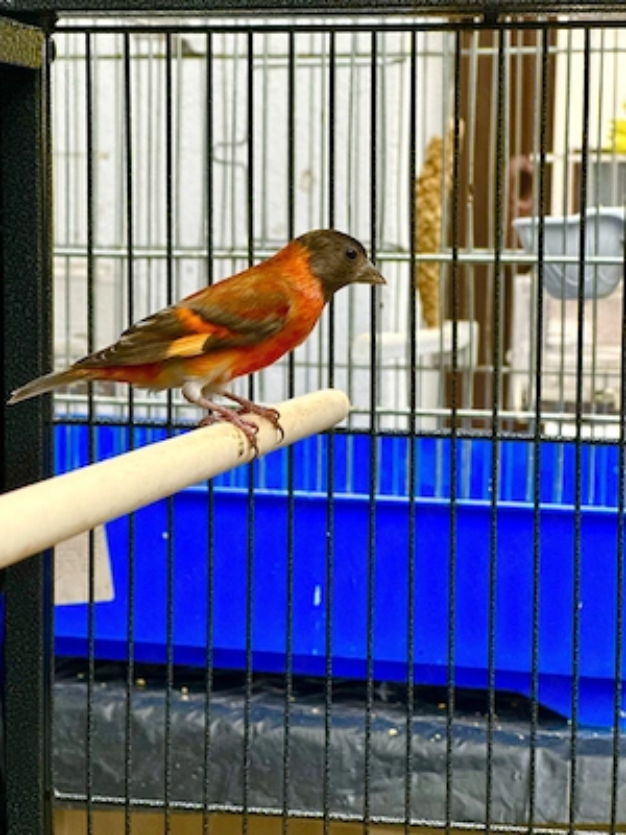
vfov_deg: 25.3
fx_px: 1857
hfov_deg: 19.1
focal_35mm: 77
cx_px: 313
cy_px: 418
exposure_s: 1/92
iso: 250
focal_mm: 9
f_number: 2.8
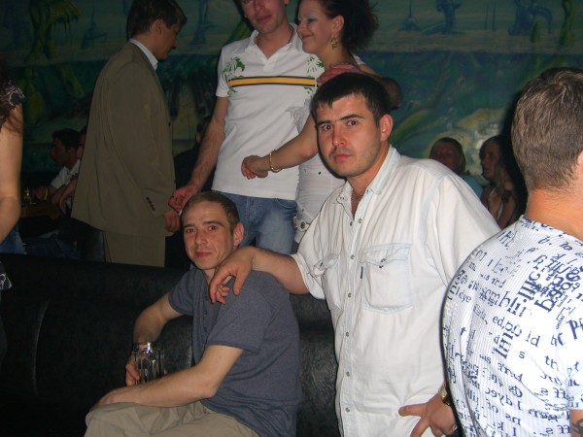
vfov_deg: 37.7
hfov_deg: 49.0
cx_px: 292
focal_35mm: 38
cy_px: 218
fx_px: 640
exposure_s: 1/60
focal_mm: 7.9
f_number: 2.8
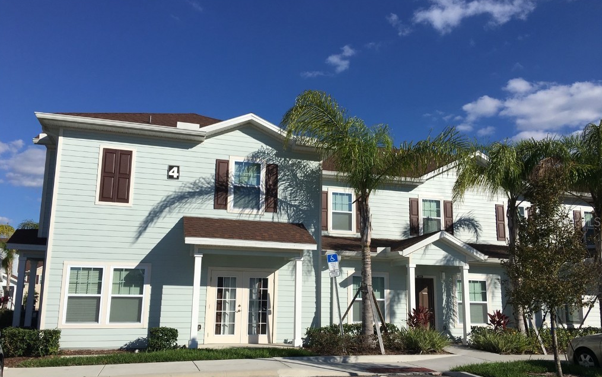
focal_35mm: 31
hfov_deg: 61.2
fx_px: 509
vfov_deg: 40.5
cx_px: 300
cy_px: 221
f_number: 2.2
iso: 25
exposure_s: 1/3205
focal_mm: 4.15
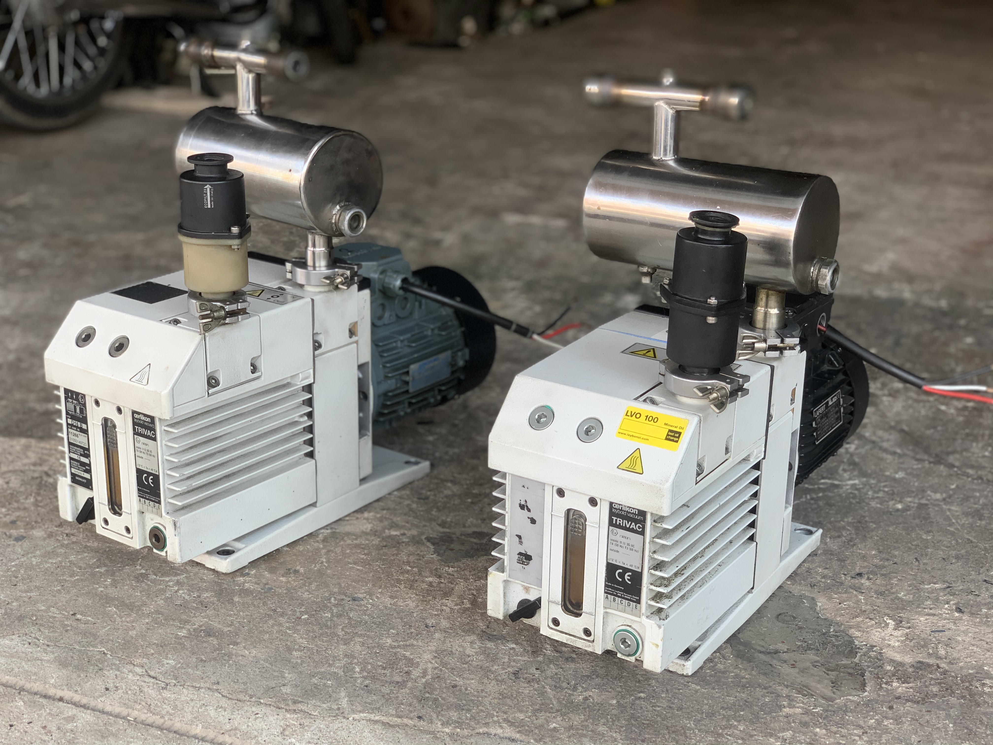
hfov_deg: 36.8
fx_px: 1492
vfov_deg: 28.0
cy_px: 372
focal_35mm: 52
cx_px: 496
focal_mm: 6
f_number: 2.4
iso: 32
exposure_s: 1/122
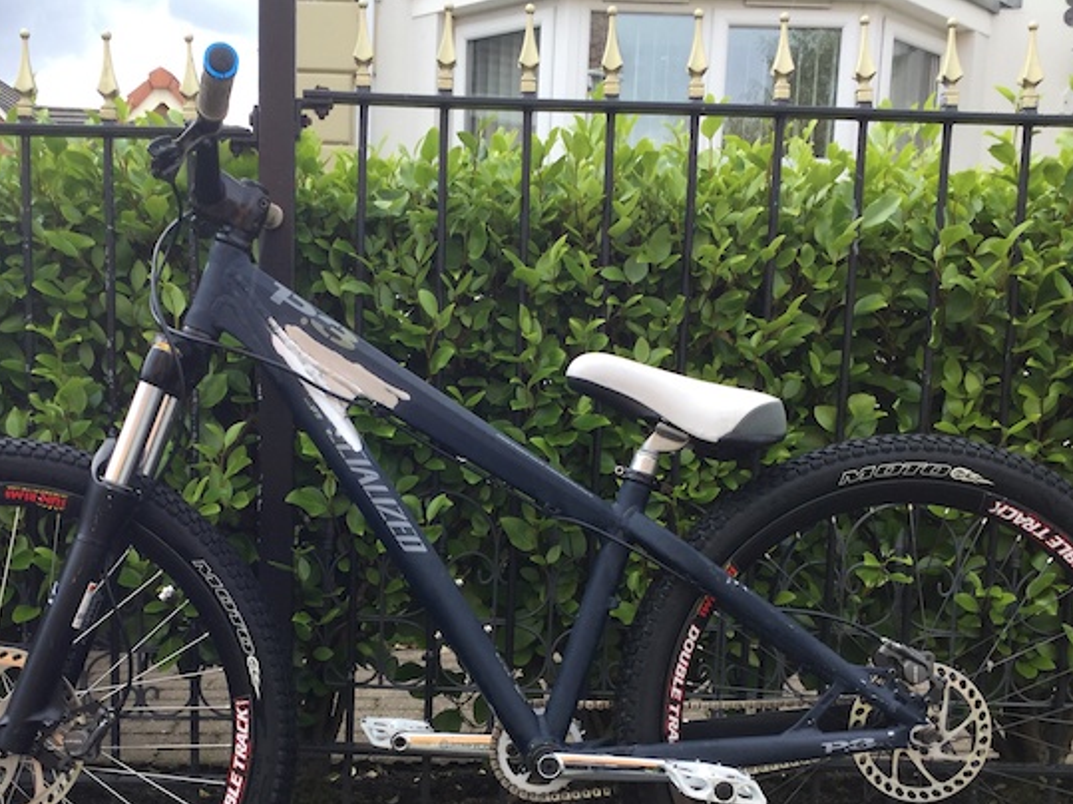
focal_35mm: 46
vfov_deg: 31.0
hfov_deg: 41.1
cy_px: 589
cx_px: 450
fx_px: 1426
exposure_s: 1/301
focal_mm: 3.3
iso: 25
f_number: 2.4
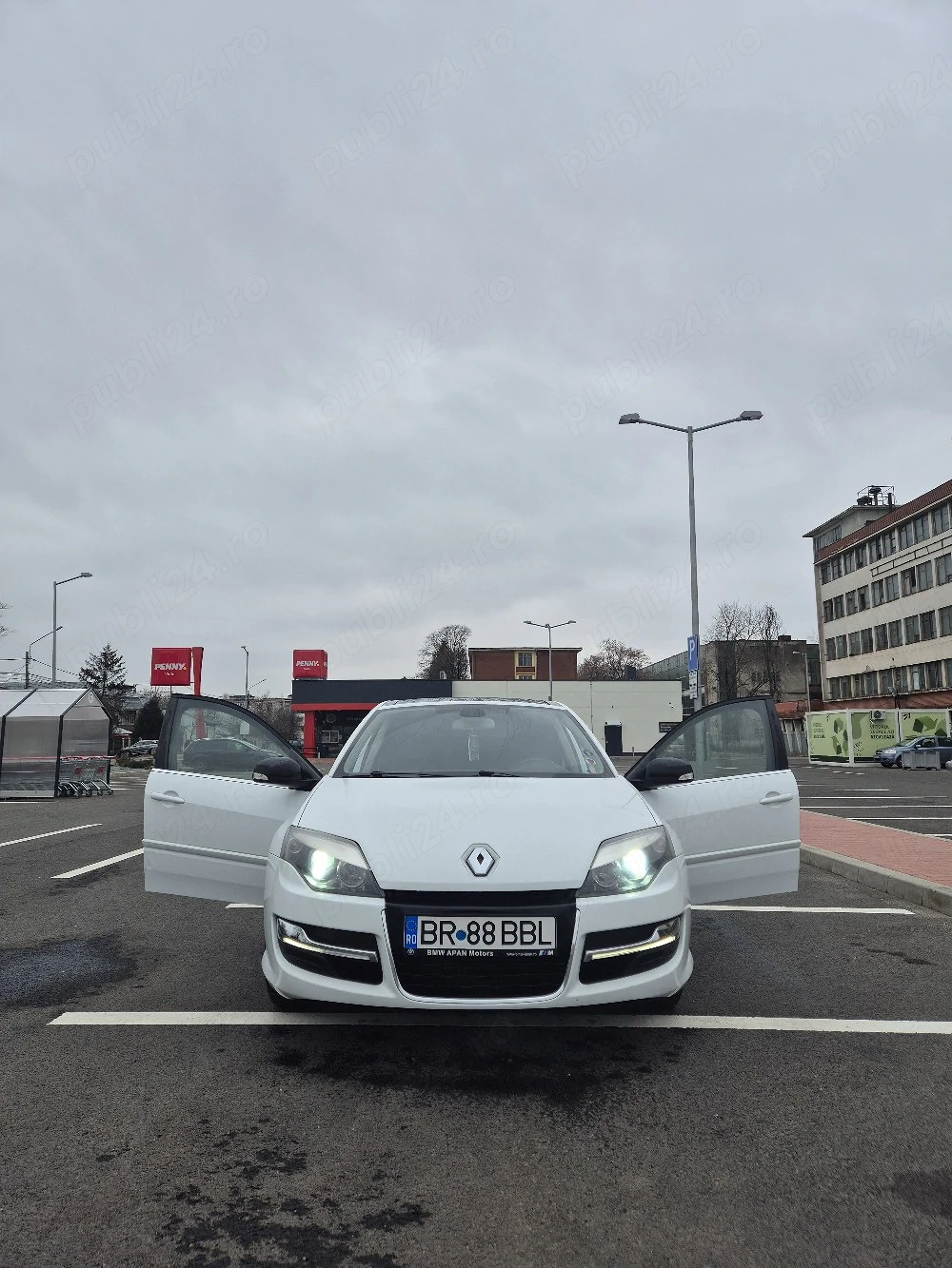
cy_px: 634
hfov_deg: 58.9
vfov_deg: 73.9
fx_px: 843
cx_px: 476
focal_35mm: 23
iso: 25
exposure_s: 1/400
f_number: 1.8
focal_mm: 5.4
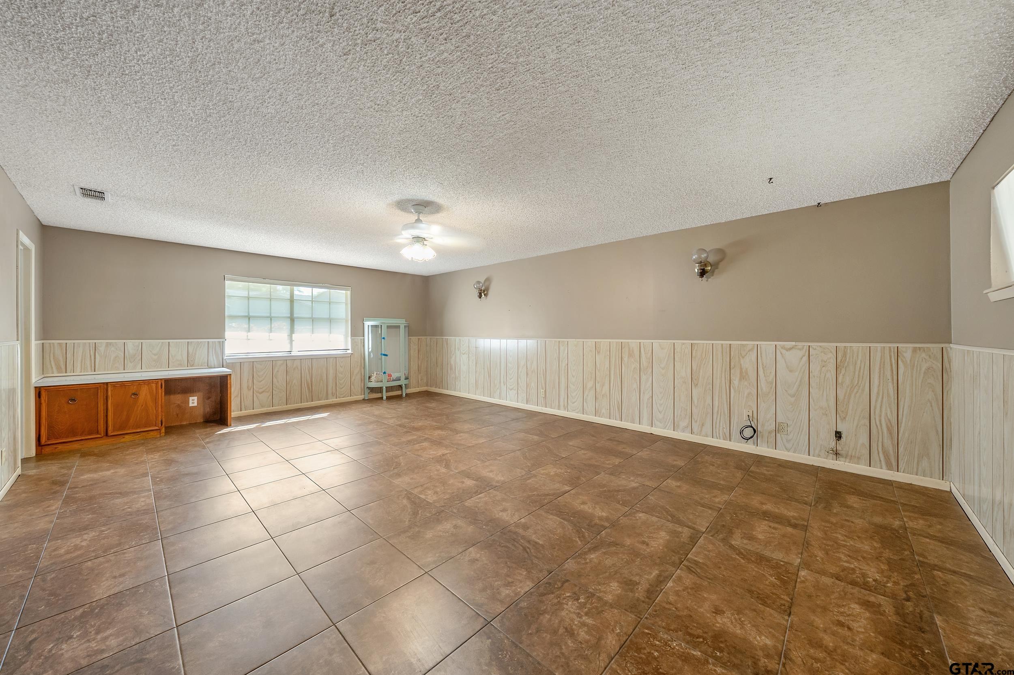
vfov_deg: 85.4
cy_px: 338
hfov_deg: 108.3
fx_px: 366
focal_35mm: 13
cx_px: 507
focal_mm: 13
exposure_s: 1/4
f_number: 8
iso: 800
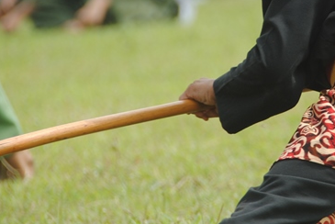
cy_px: 52
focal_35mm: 969
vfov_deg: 1.4
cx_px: 332
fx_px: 9024
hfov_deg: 2.1
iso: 100
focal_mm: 230
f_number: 5.6
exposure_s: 1/200
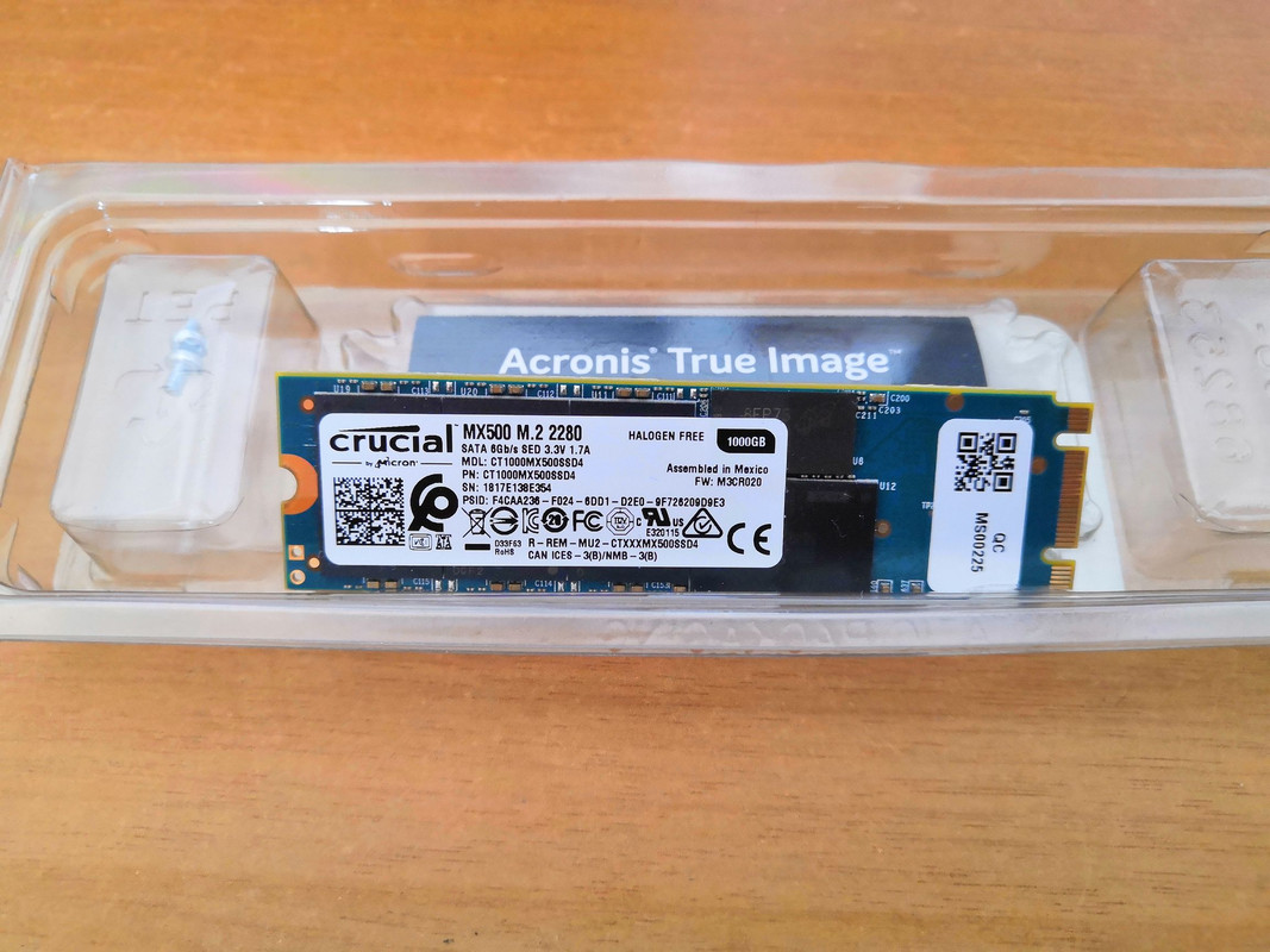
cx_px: 635
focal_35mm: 27
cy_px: 476
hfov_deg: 65.3
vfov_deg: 51.3
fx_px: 990
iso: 500
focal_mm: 3.95
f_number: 1.8
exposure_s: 1/33.3
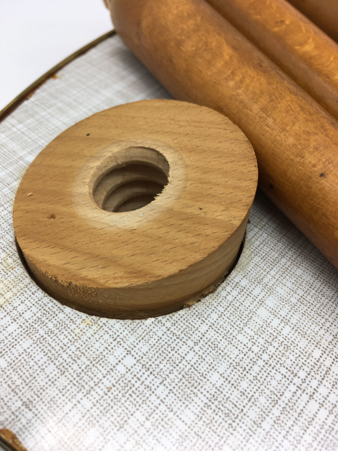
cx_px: 169
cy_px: 226
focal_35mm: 29
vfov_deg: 61.7
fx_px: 378
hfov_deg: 48.2
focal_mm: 4.15
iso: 25
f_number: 2.2
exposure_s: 1/169
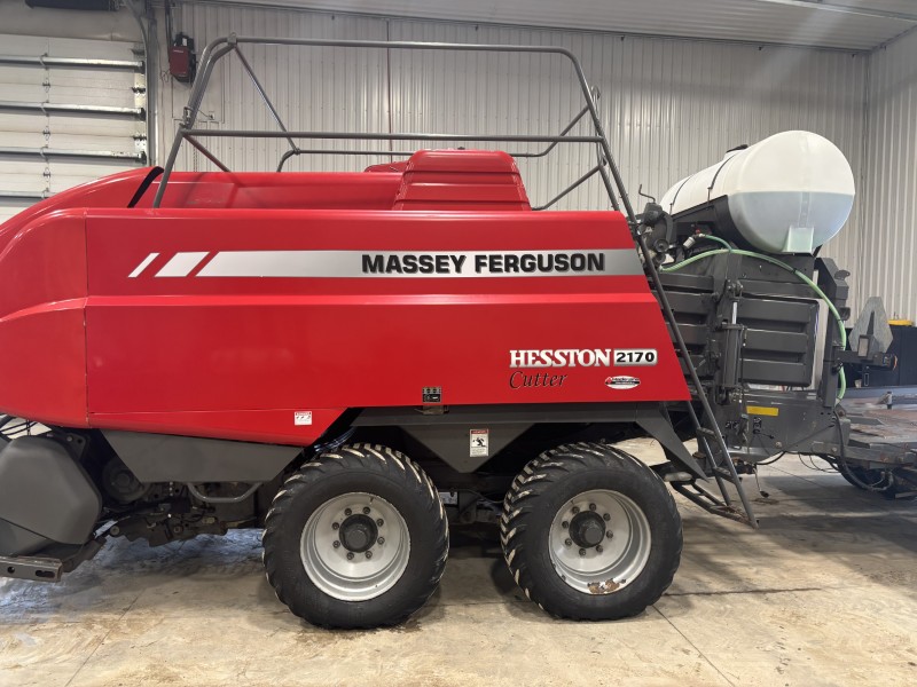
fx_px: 689
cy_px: 344
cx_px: 458
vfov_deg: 53.1
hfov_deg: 67.3
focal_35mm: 26
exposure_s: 1/60
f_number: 1.6
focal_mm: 5.96
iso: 160
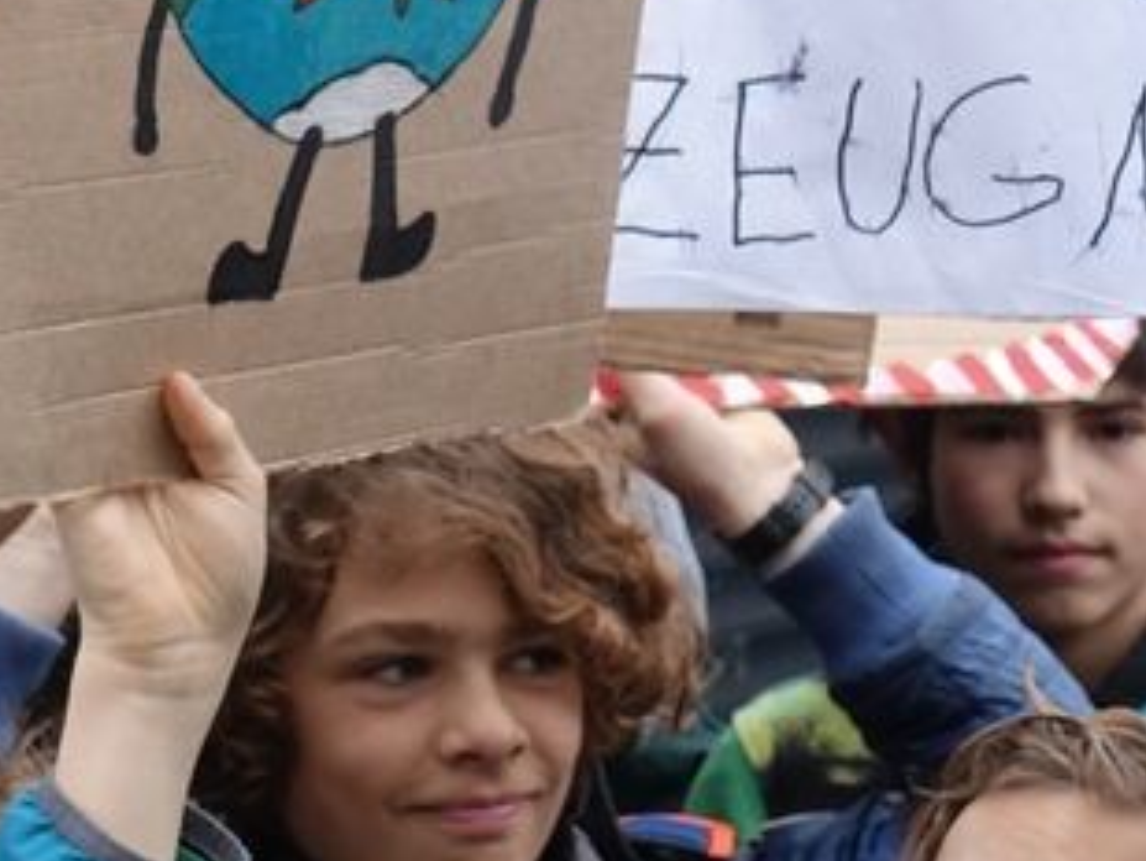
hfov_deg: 9.4
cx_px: 293
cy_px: 4
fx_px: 6922
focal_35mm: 209
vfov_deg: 7.1
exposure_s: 1/320
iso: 400
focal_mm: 20.43
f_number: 4
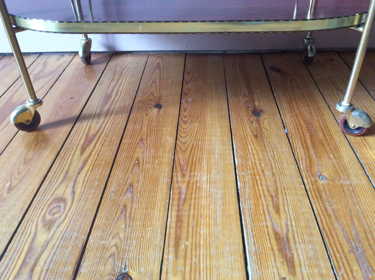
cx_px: 188
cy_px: 140
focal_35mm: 32
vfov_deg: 44.1
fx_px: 346
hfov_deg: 56.9
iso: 160
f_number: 2.4
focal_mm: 3.3
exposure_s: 1/25
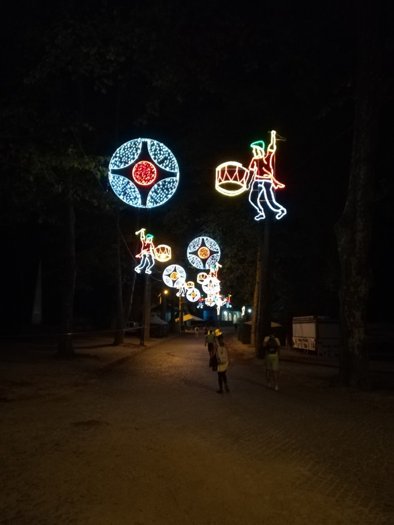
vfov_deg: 67.3
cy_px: 262
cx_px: 197
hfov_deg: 53.1
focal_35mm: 26
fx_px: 395
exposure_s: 1/14.3
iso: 1000
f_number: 2.2
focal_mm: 3.83
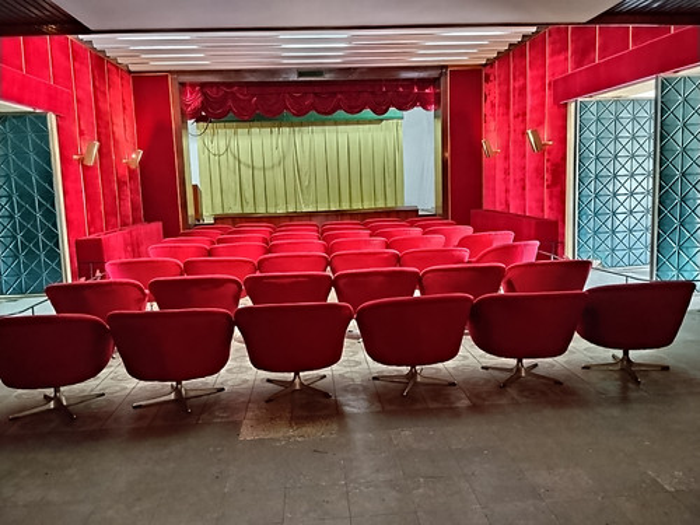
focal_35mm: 29
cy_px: 262
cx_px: 350
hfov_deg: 61.7
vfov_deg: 48.2
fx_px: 586
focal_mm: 4.22
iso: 1250
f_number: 1.8
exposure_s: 1/20
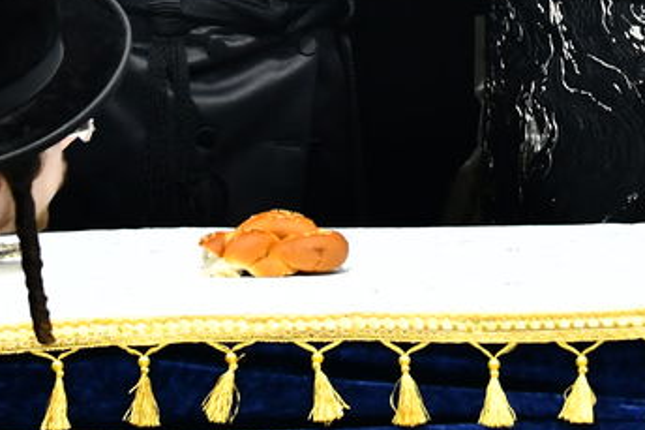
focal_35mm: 346
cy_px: -369
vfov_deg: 3.9
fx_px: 6196
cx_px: 682
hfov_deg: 5.9
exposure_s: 1/160
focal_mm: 85
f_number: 5.6
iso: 2000
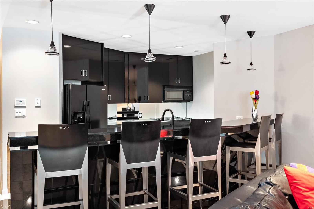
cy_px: 104
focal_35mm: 34
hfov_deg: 55.8
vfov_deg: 38.9
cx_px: 157
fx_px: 296
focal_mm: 17
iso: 400
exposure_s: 1/2
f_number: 8
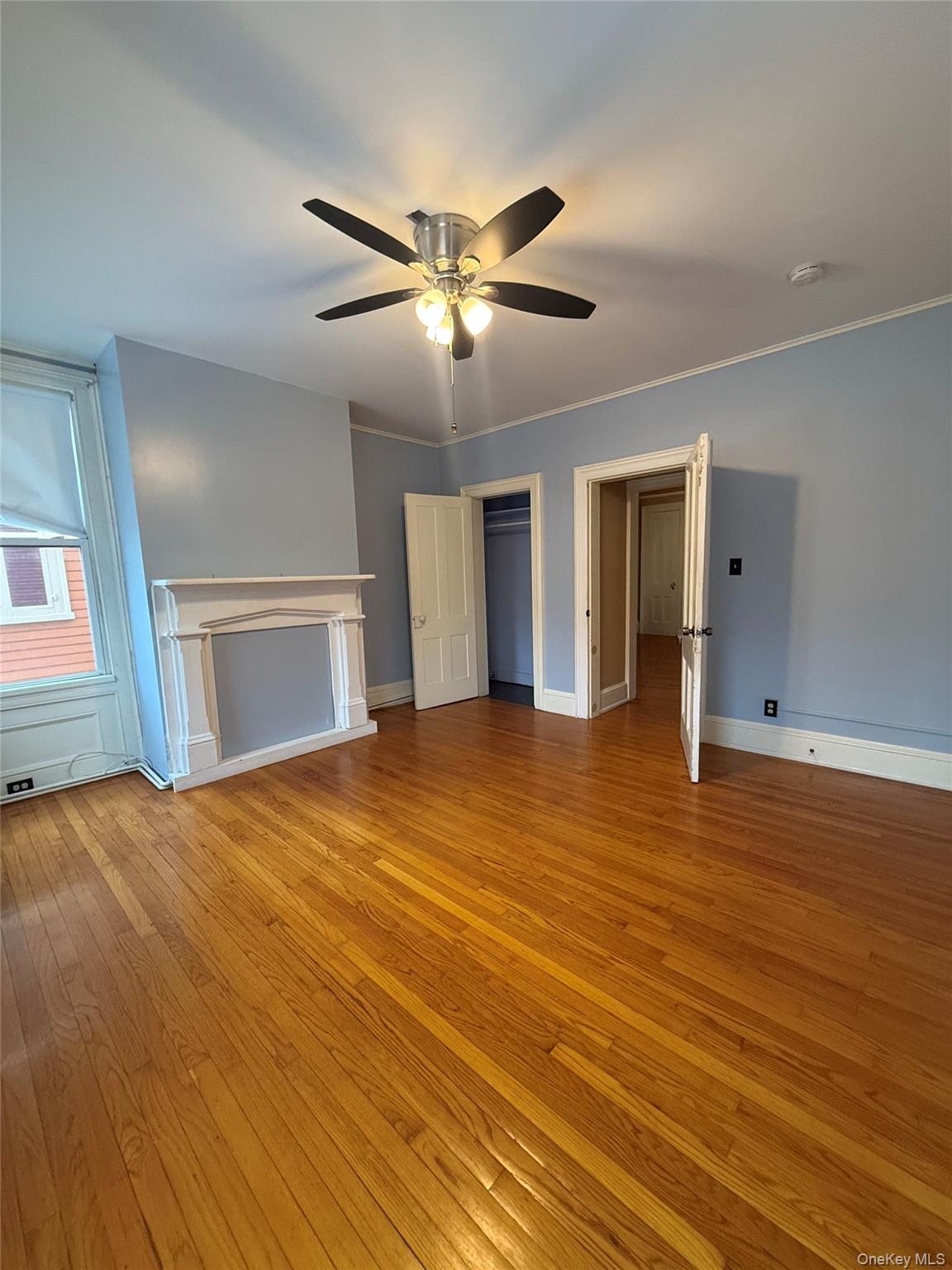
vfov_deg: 102.1
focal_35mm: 14
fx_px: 513
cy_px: 635
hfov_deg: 85.7
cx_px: 476
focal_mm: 2.22
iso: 320
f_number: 2.2
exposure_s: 1/85
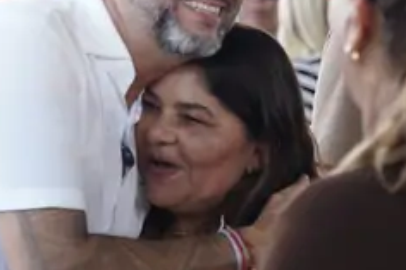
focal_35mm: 382
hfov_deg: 5.4
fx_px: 4305
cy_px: 74
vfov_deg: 3.6
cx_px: 53
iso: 1000
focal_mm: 70
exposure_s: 1/640
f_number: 2.8
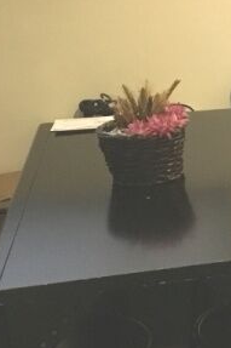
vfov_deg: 20.2
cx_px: 425
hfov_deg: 12.3
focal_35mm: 101
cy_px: 131
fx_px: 973
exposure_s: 1/15
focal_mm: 4.15
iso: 320
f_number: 2.2
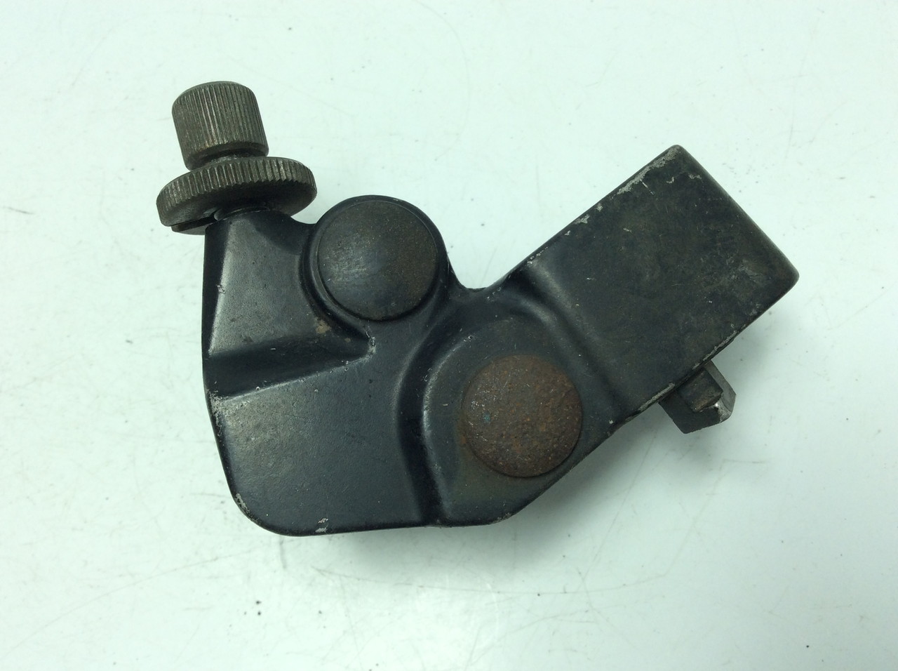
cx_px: 449
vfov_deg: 44.1
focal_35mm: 32
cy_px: 336
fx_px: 829
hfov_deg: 56.9
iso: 32
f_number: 2.4
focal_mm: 3.3
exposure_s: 1/342
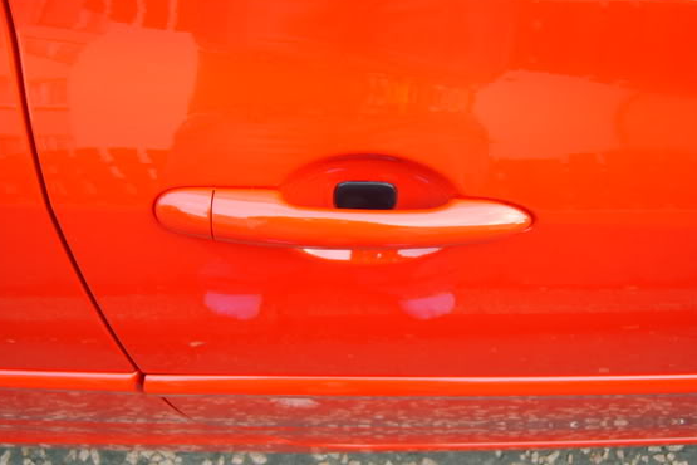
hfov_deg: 46.4
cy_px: 234
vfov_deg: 31.9
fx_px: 813
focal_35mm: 42
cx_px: 348
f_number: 2.8
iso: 69
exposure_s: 1/30
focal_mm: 7.4
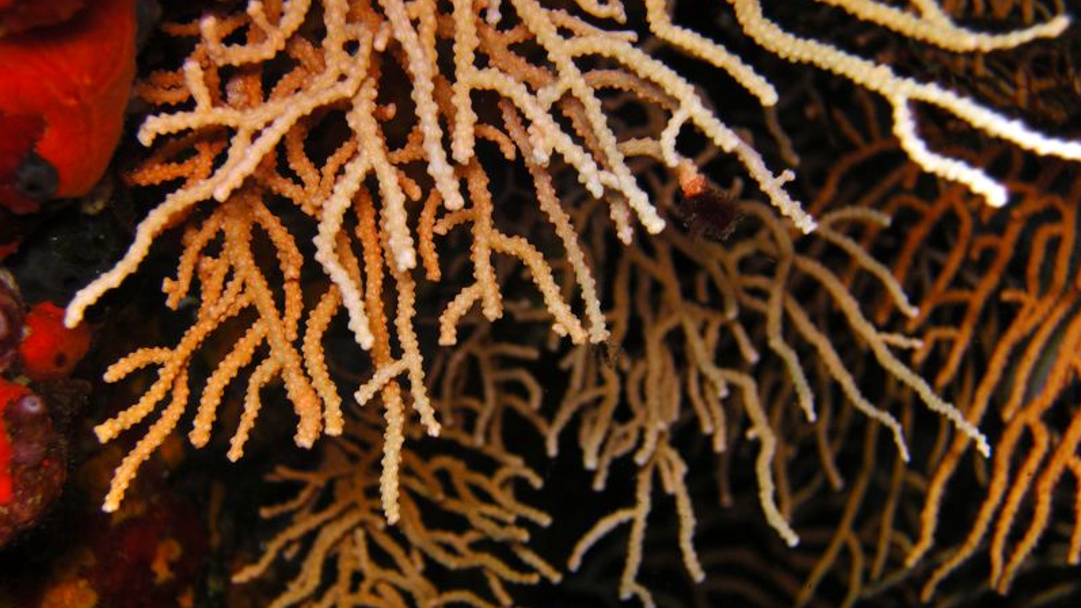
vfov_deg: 14.7
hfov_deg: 25.9
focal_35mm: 82
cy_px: 326
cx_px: 541
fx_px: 2350
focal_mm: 15.7
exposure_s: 1/60
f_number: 4.3
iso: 100
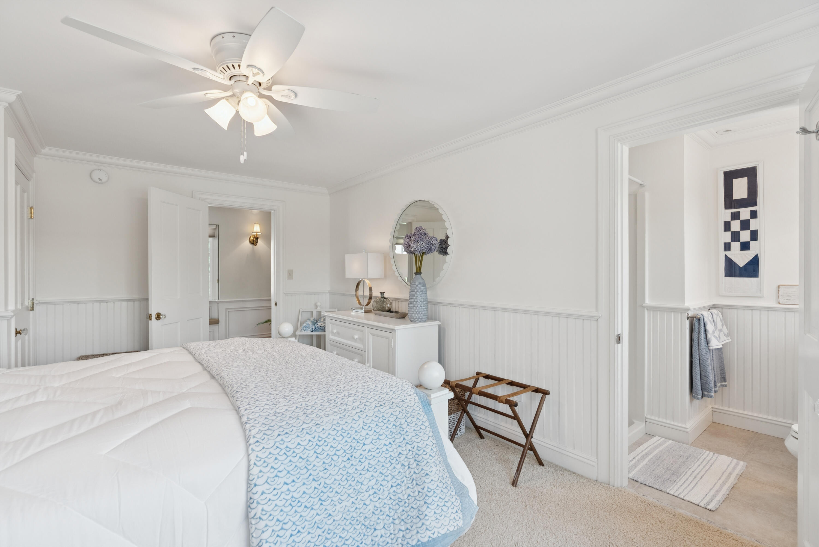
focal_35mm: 16
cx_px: 410
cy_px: 274
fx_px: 364
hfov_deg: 96.7
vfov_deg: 73.8
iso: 320
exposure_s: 1/40
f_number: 7.1
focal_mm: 16
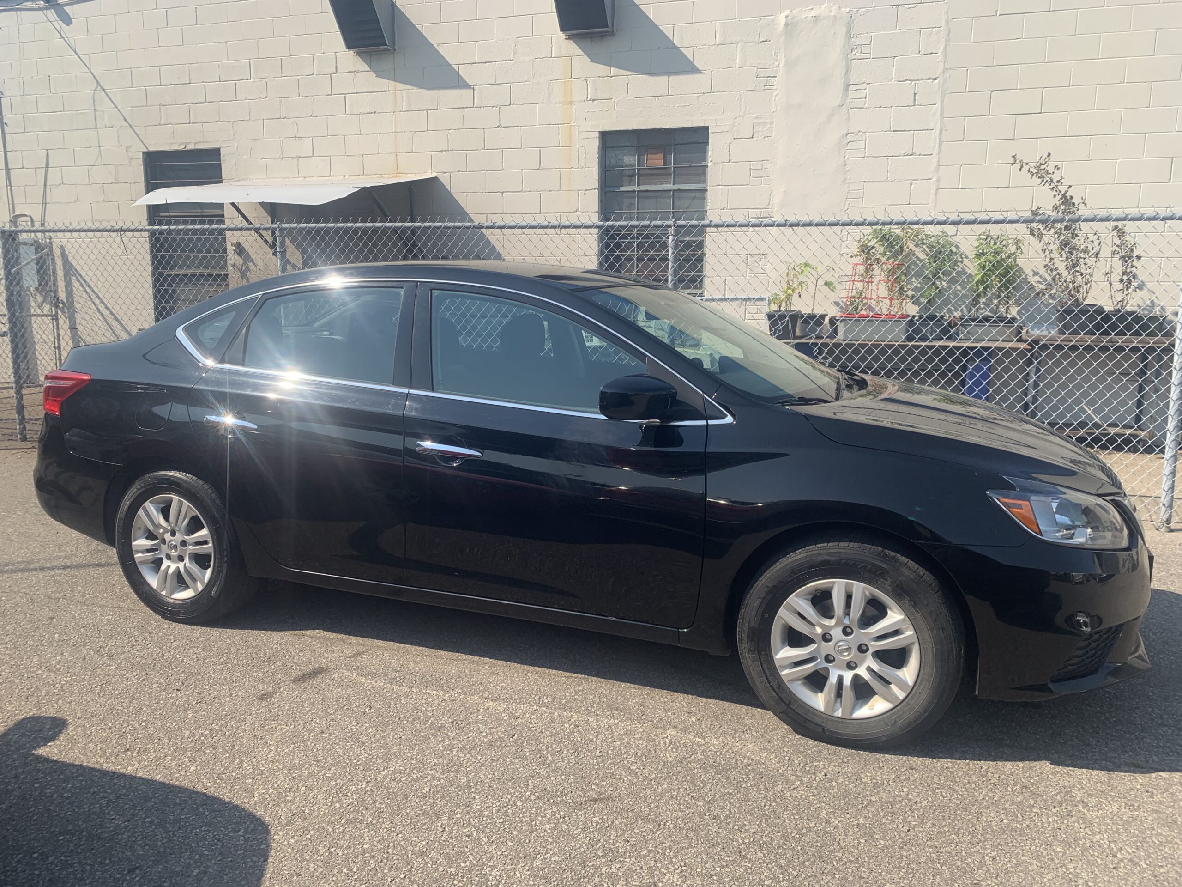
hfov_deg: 67.3
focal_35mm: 26
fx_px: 888
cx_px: 591
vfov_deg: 53.1
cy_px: 444
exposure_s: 1/1845
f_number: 1.8
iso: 25
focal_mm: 4.25
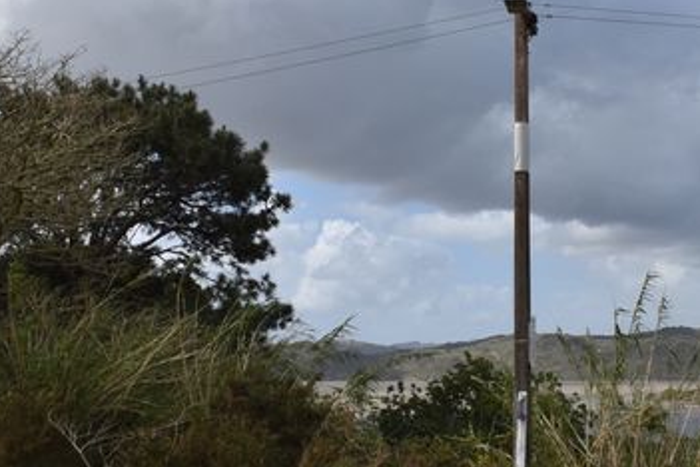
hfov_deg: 33.6
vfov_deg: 23.0
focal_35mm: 59
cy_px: 214
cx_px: 473
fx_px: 1147
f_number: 11
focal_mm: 18
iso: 100
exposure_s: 1/200
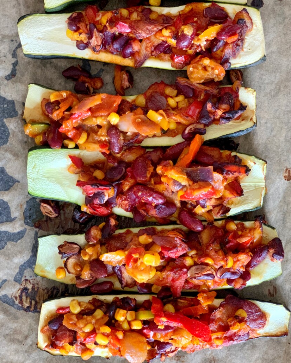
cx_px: 152
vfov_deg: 32.0
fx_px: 635
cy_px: 182
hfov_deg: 25.8
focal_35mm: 59
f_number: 2.4
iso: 250
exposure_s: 1/60
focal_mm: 6
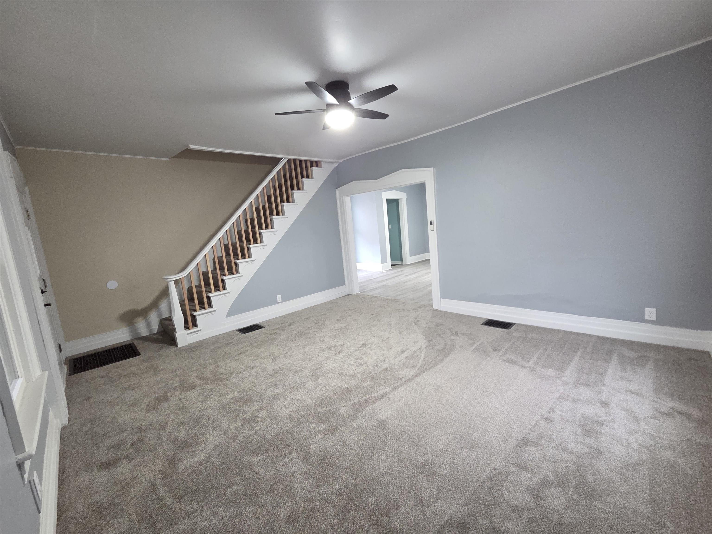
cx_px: 356
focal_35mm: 13
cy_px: 267
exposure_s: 1/60
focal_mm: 2.2
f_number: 2.2
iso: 800
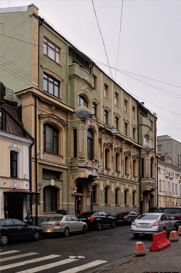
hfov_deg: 36.8
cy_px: 136
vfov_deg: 53.2
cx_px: 90
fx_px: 272
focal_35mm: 36
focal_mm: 24
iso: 640
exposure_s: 1/500
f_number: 4.5
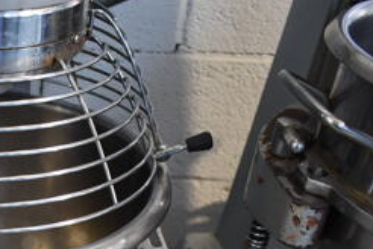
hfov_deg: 27.9
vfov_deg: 19.1
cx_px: -17
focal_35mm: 67
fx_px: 694
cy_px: 305
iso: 900
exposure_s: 1/30
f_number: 3.5
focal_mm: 18
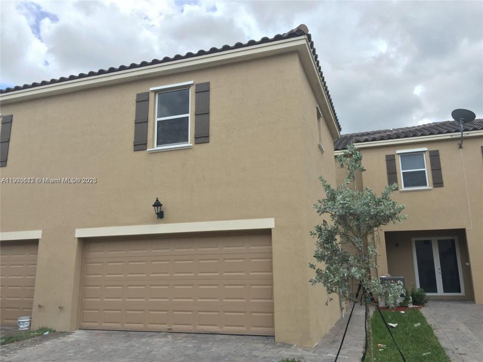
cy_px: 181
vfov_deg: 48.2
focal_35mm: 29
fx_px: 405
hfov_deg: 61.7
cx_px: 242
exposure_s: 1/920
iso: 32
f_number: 2.2
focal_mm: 4.15
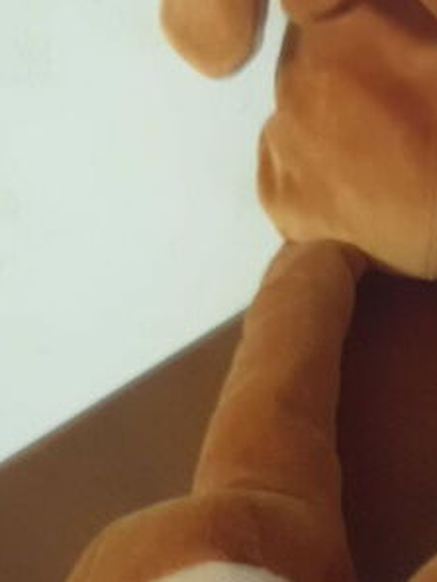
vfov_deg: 33.9
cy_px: 182
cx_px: 372
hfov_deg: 25.5
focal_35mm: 56
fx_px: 942
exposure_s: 1/8
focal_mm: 4.6
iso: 800
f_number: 3.2
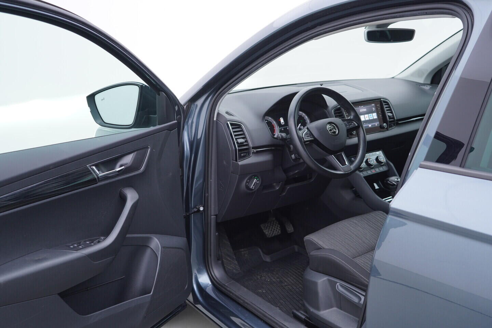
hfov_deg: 53.1
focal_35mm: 36
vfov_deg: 36.9
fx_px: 492
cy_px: 164
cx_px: 246
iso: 125
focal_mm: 24
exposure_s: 1/50
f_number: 3.2
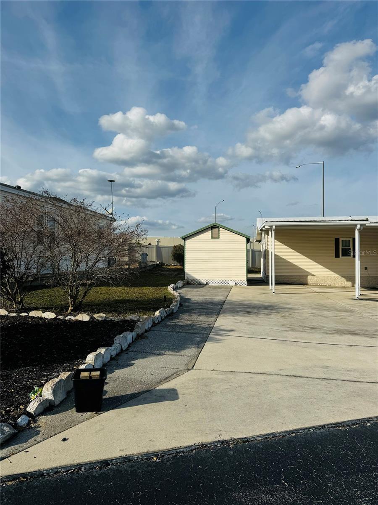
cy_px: 252
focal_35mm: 24
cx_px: 189
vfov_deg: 71.6
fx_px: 349
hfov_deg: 56.8
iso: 80
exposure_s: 1/7937
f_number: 1.78
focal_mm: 6.76
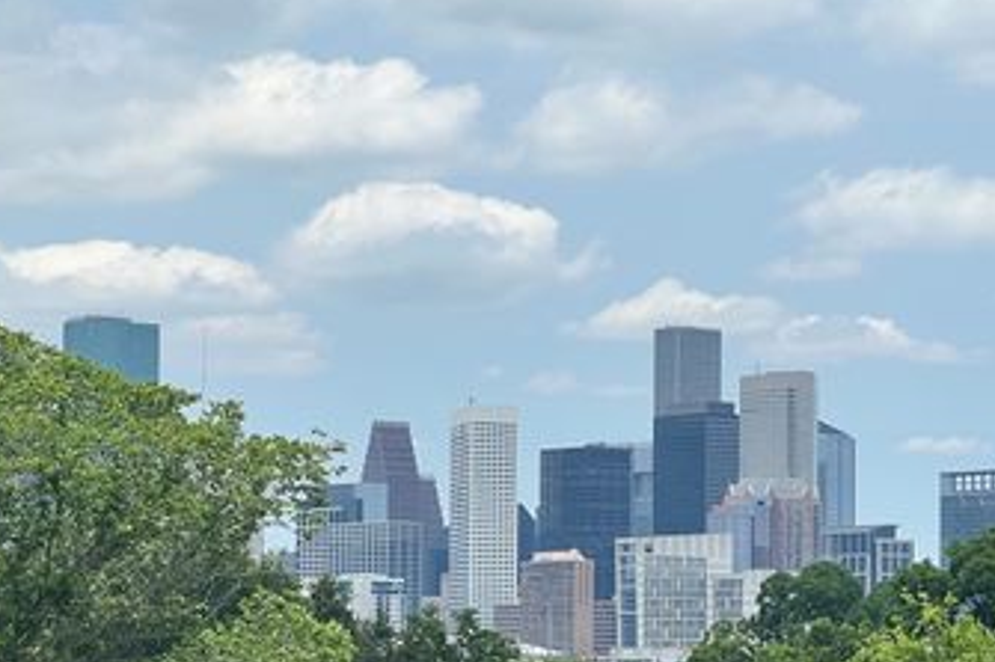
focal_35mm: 142
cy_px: 592
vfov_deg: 9.6
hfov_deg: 14.4
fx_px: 3923
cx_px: 698
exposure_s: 1/919
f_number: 2.8
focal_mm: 9
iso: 32
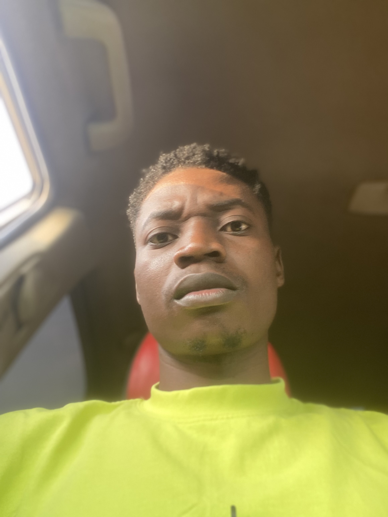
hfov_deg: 46.8
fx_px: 448
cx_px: 194
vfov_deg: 60.0
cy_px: 258
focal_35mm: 30
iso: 125
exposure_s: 1/60
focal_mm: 2.71
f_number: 2.2
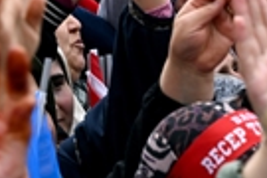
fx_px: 2299
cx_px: -123
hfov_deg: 6.6
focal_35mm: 310
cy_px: -170
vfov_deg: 4.4
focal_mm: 70
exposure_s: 1/500
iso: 800
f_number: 9
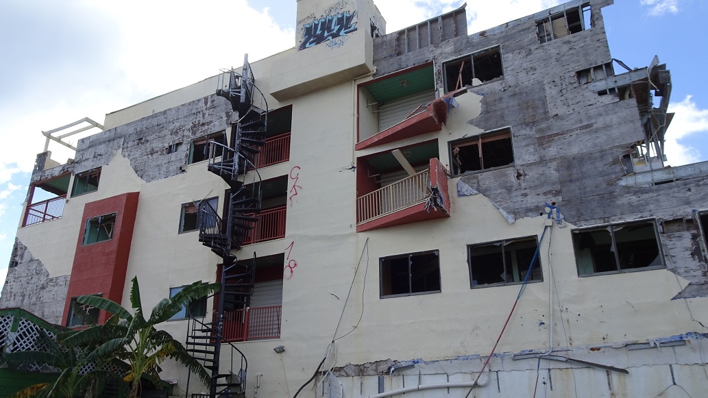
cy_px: 215
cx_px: 345
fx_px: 507
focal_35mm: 27
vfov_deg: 42.9
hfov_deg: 69.9
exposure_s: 1/500
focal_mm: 4.1
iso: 80
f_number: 3.5
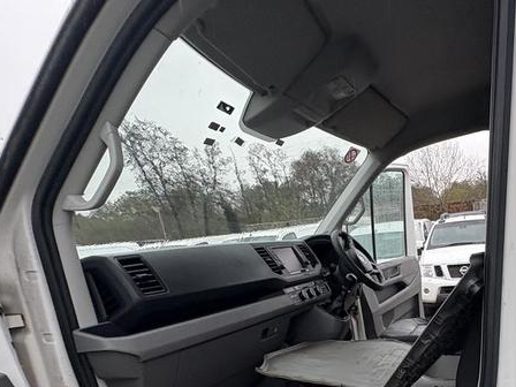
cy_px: 350
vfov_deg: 45.0
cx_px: 410
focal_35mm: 28
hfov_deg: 58.7
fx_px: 417
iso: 100
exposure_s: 1/99
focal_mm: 2.22
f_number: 2.2
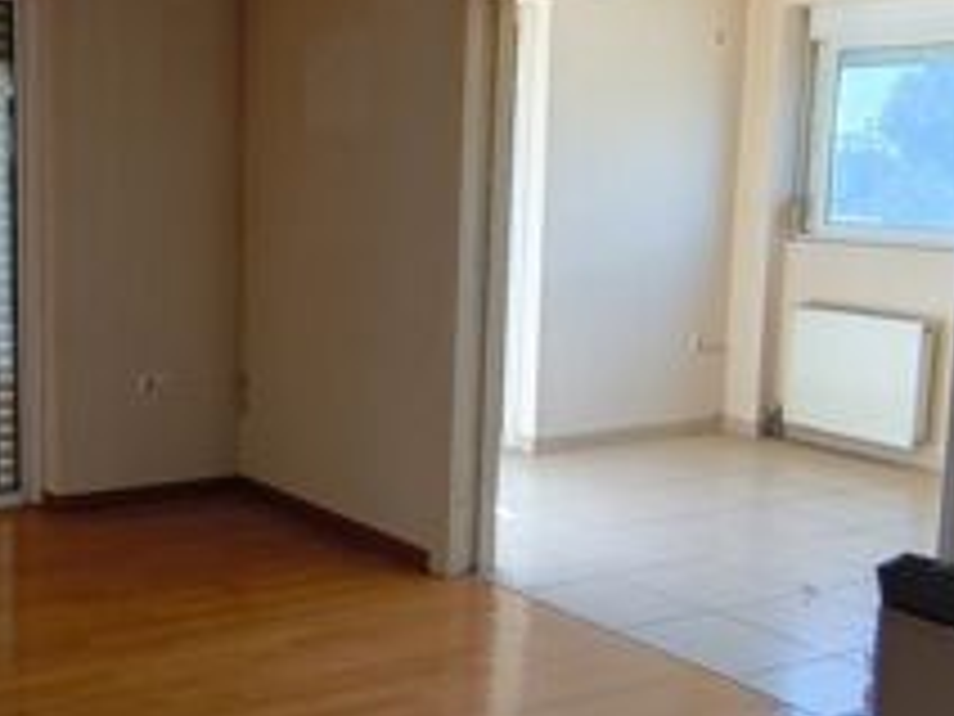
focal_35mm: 50
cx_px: 92
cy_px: 372
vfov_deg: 29.1
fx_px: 1378
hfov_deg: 35.9
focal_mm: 1.65
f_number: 2.2
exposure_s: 1/50
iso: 64
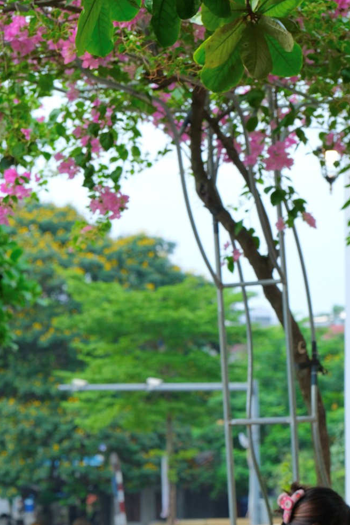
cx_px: 153
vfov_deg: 16.3
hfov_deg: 11.0
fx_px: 1823
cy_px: 361
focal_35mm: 125
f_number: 4.5
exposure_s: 1/300
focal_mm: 54.7
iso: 800
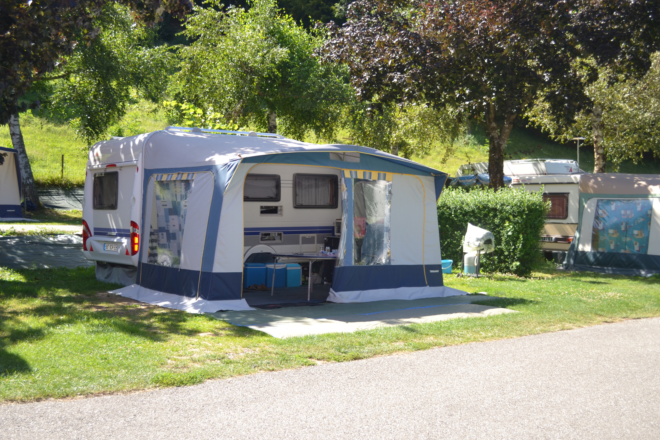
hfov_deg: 49.6
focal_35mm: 39
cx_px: 324
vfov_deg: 34.2
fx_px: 715
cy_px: 234
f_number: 5.6
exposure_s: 1/200
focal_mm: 24
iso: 100
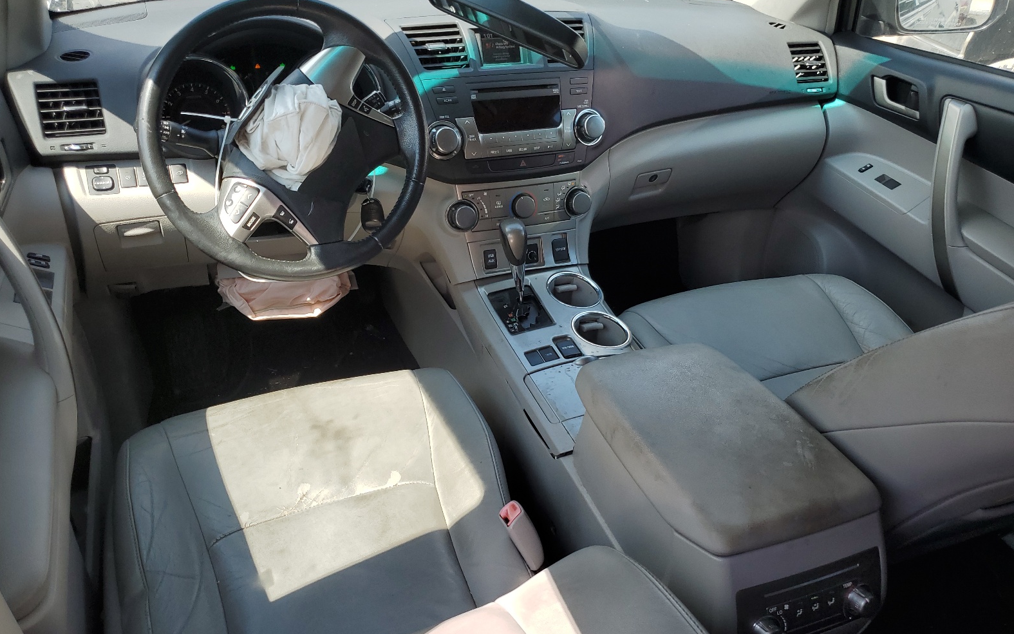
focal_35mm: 28
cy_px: 360
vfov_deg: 44.4
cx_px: 502
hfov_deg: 66.5
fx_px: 774
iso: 50
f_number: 1.5
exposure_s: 1/556
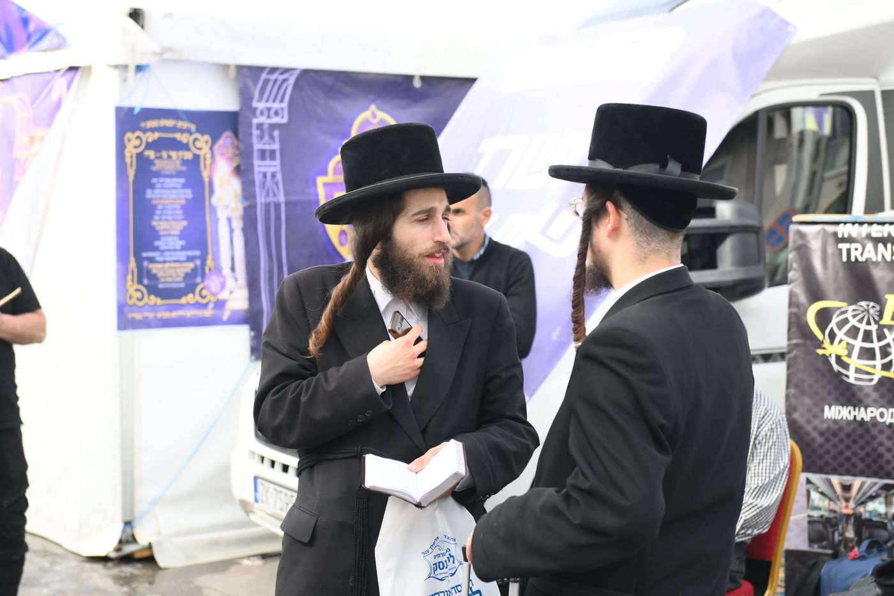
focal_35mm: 70
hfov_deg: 28.8
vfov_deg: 19.5
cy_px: 298
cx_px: 447
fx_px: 1738
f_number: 4
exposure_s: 1/200
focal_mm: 70
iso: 250
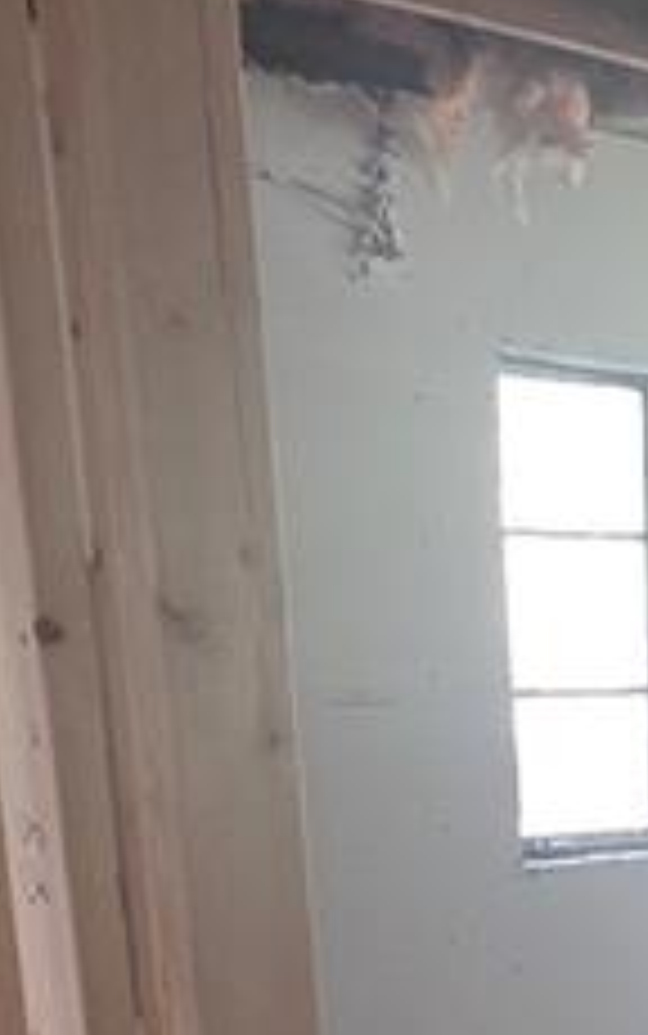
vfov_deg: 25.1
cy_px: 1305
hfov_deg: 16.7
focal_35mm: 72
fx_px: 2032
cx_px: 927
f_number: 1.9
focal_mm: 2.2
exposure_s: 1/24
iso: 100
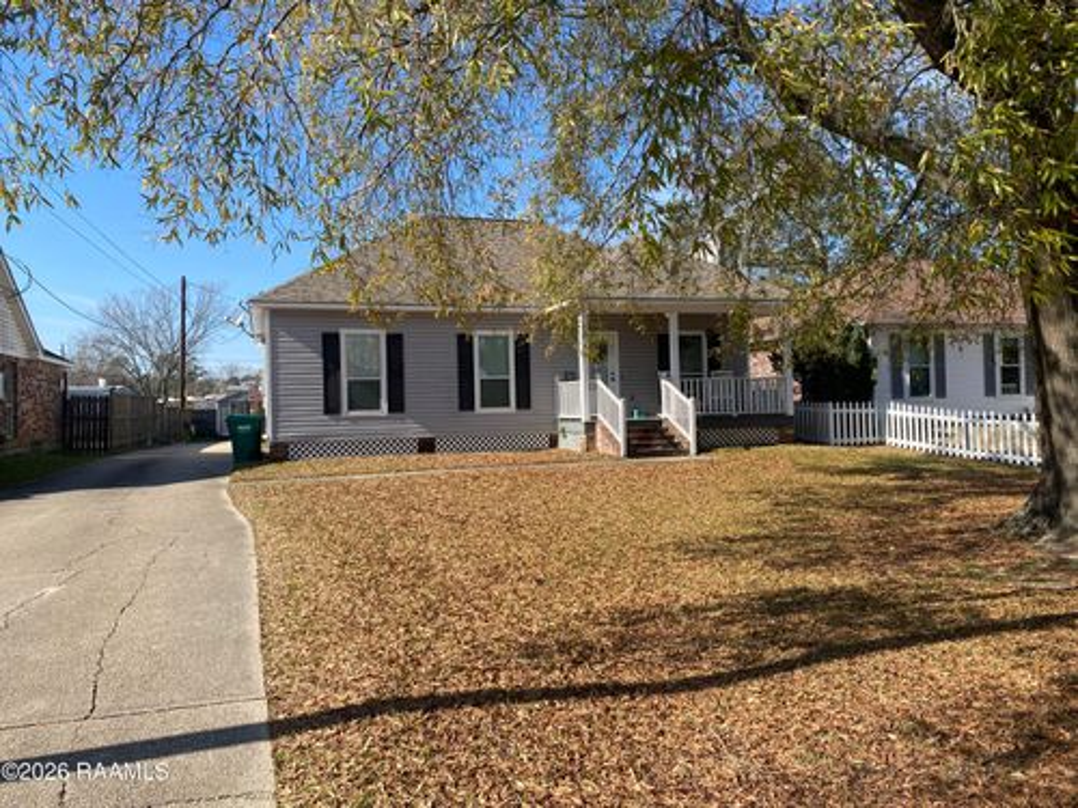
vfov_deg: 53.1
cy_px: 404
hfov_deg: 67.3
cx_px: 539
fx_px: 810
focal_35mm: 26
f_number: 1.8
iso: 32
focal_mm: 4.25
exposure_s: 1/1838
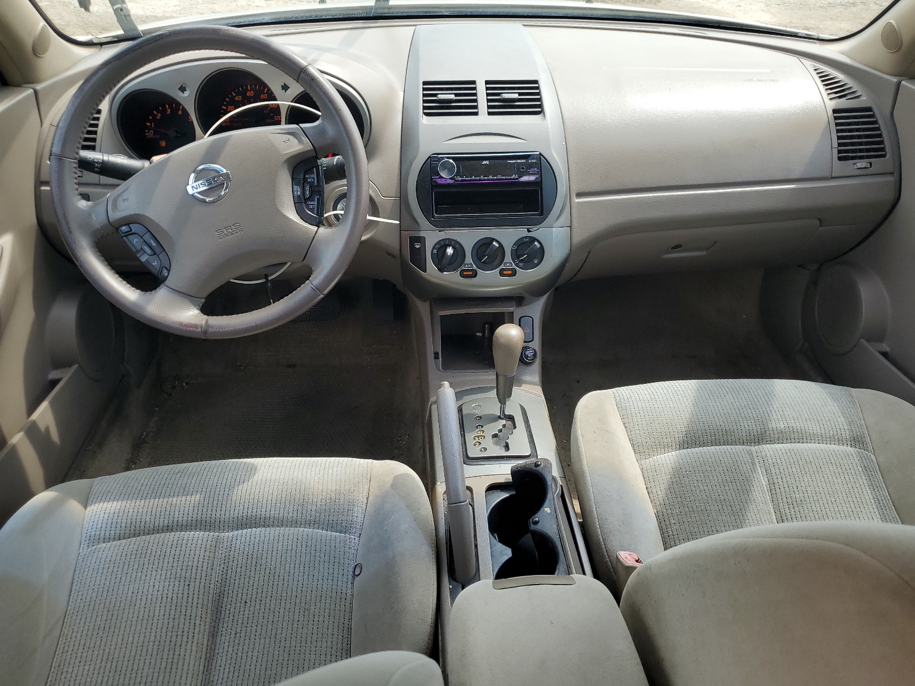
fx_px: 714
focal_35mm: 27
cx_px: 462
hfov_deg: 65.3
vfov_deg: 51.4
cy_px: 350
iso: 50
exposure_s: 1/500
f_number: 1.5
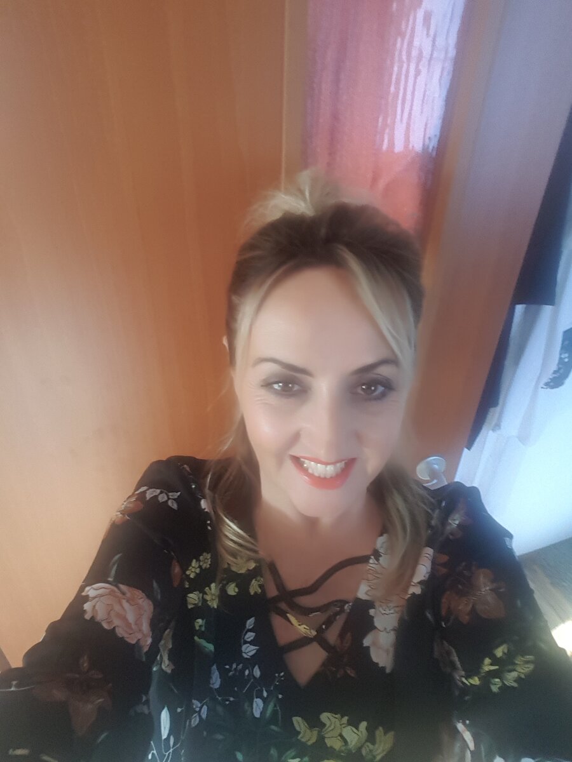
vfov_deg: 79.0
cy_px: 381
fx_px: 463
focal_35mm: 21
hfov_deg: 63.4
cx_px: 286
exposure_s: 1/33
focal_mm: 2.1
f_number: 1.7
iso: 160
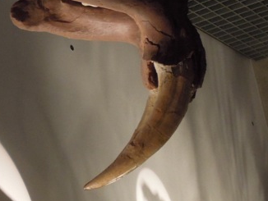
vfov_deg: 15.3
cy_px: 7
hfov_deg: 19.6
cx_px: -39
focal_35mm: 95
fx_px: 736
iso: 400
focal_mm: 5.5
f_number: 3
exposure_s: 1/15
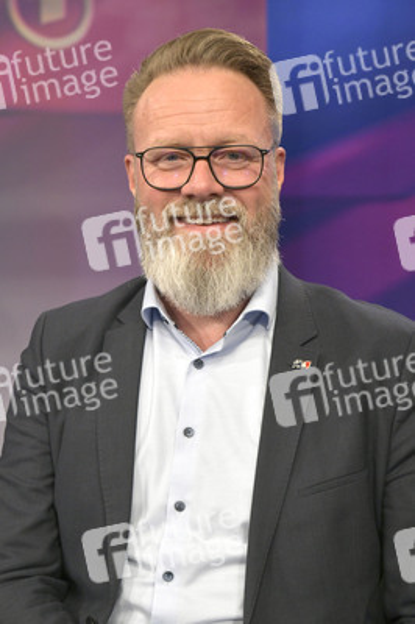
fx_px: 1074
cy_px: 312
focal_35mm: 62
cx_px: 208
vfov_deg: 32.4
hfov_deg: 21.9
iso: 2000
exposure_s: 1/200
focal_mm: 62
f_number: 7.1
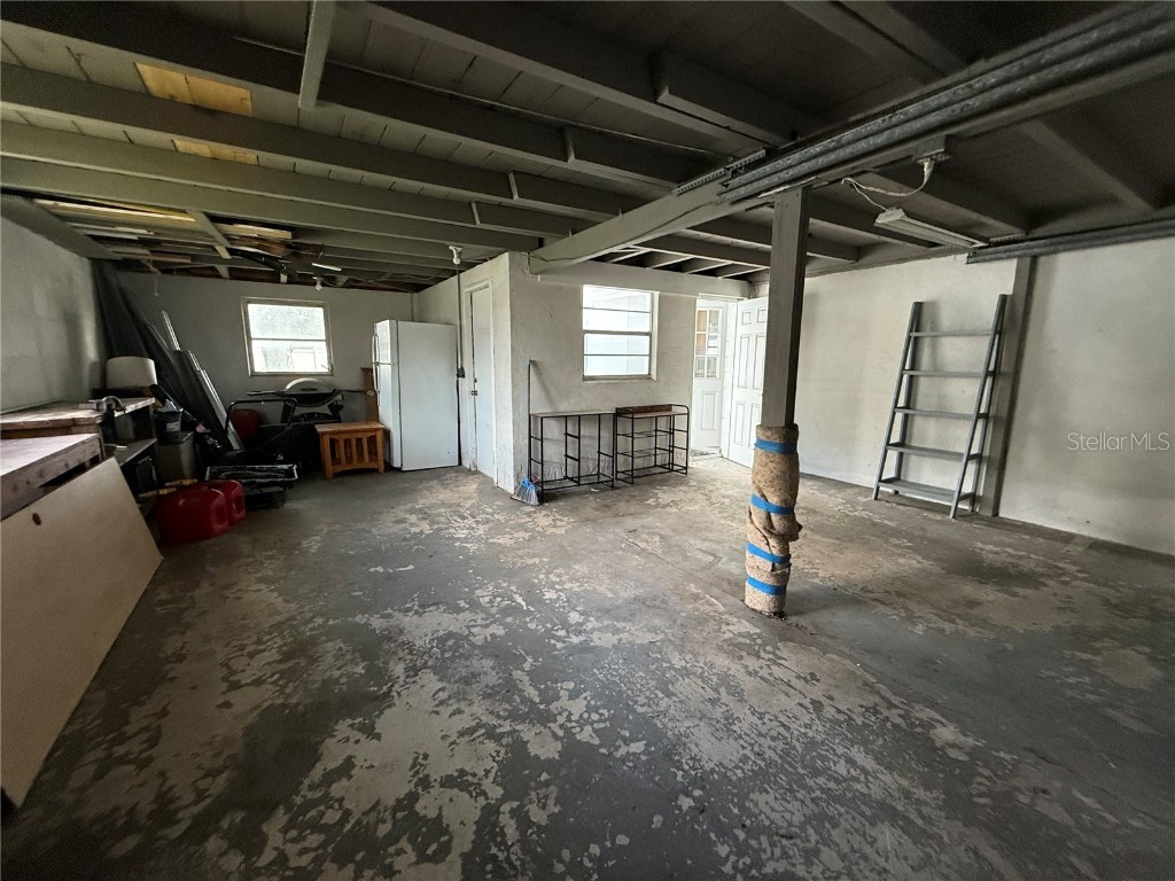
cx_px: 588
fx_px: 475
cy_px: 440
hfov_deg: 102.1
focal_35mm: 14
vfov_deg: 85.7
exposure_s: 1/65
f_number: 2.2
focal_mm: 2.22
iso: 400
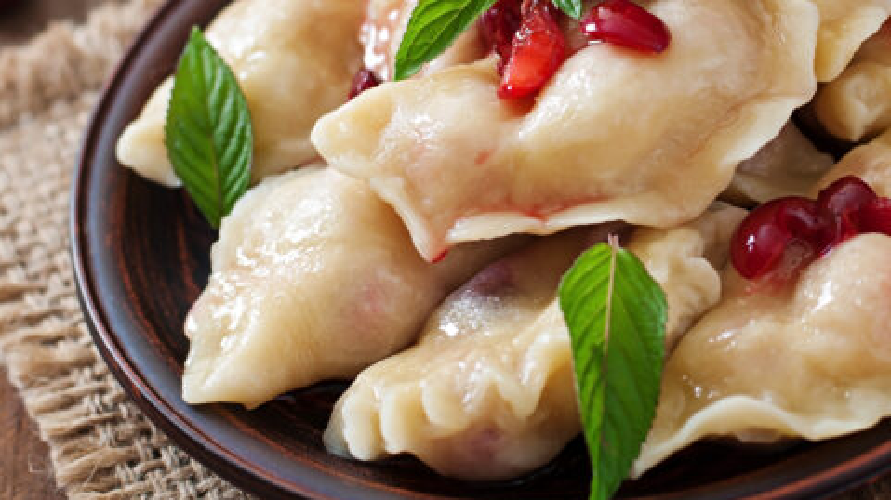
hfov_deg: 18.7
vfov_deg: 10.6
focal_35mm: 114
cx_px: 616
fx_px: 2692
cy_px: 147
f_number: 4
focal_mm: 50
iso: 100
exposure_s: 1/160
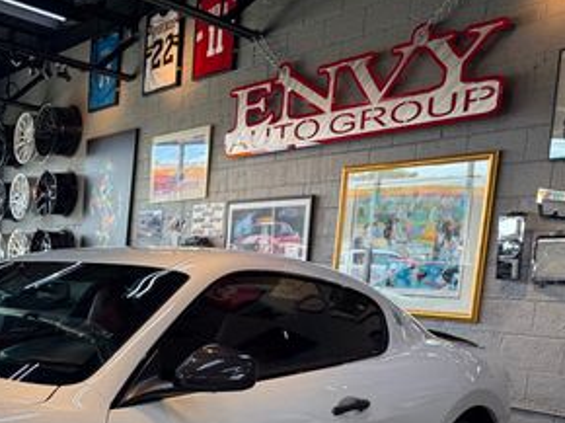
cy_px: 409
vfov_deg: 26.2
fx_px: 864
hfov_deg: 32.3
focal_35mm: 53
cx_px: -43
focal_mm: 6.76
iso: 100
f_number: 1.78
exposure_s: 1/459
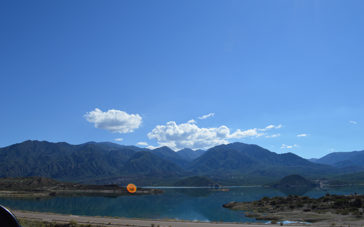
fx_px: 278
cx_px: 181
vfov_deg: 44.5
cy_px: 111
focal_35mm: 28
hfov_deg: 66.5
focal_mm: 18
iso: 100
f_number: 10
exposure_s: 1/400
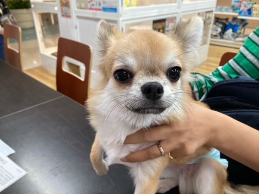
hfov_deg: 63.4
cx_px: 130
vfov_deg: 49.7
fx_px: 209
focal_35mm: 28
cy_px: 97
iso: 80
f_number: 1.8
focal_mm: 3.99
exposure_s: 1/60
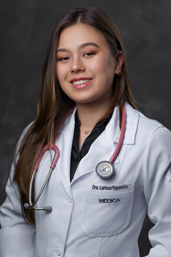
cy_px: 128
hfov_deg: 9.7
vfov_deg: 14.4
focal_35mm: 142
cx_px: 86
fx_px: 1012
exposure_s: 1/125
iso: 200
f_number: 3.5
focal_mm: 95
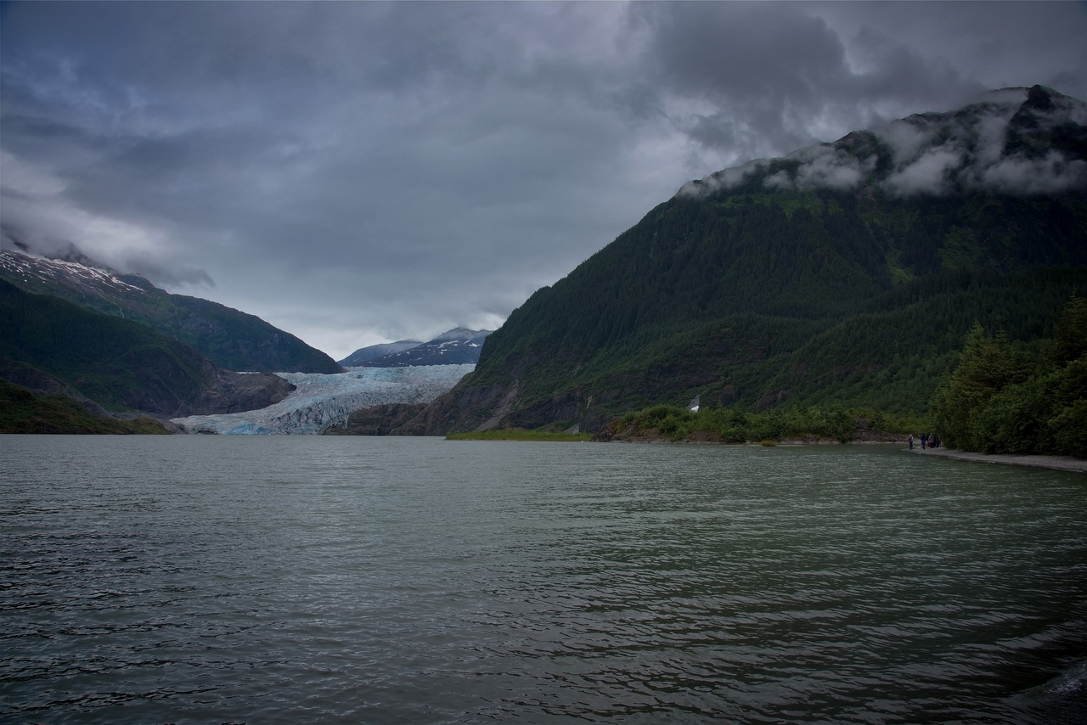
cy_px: 362
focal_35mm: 24
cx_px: 544
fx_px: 725
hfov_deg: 73.7
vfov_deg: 53.2
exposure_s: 1/320
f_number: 9
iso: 100
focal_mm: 24
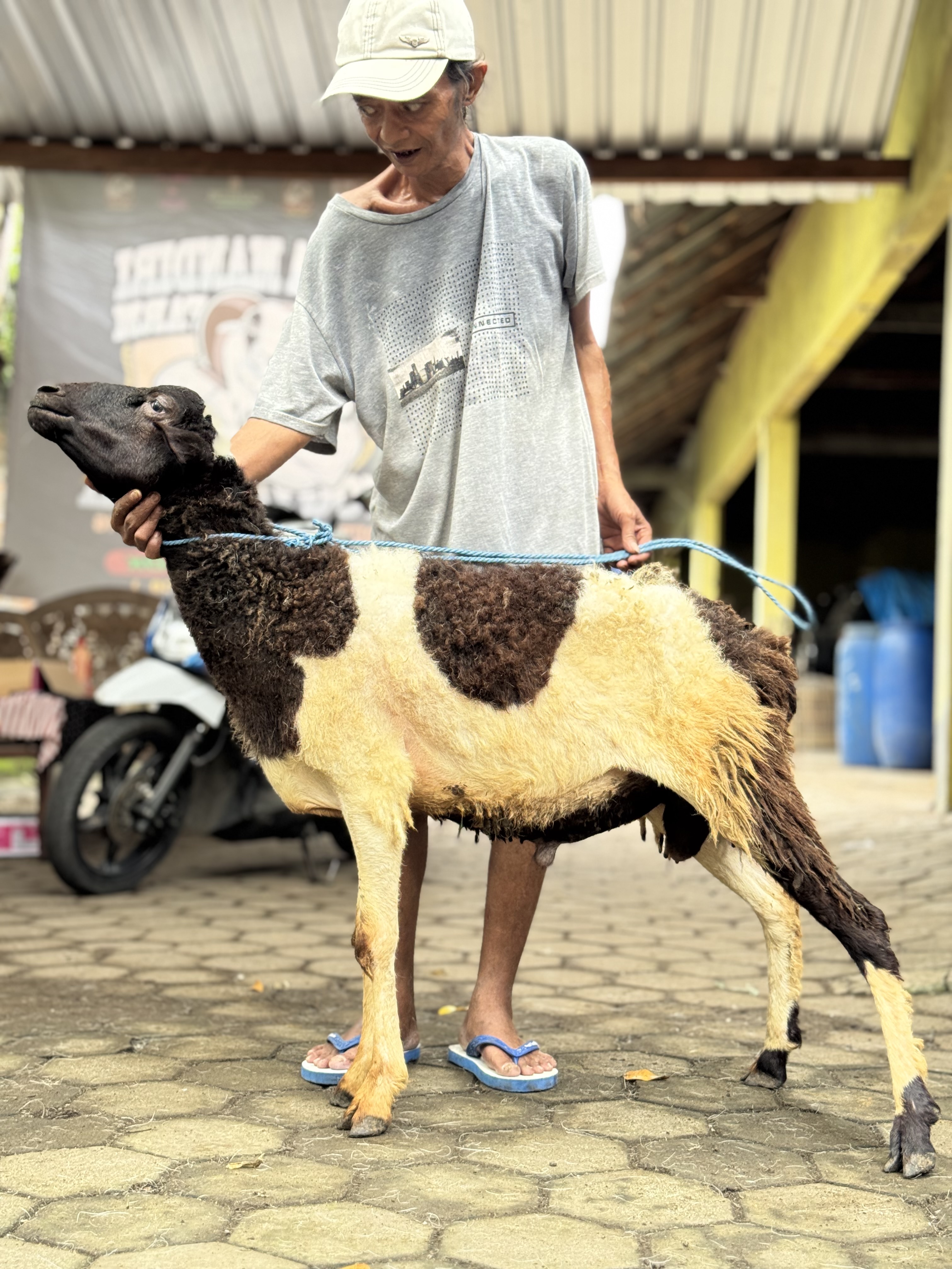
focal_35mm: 48
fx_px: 1760
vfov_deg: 39.7
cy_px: 634
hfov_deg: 30.3
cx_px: 476
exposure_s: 1/60
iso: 100
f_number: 1.78
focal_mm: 6.76
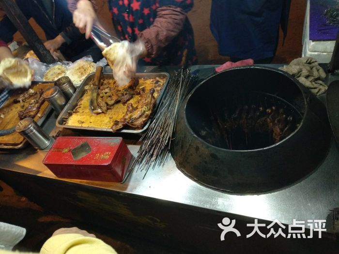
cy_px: 127
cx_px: 170
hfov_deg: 67.3
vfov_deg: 53.1
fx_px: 255
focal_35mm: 26
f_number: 2.2
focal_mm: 3.81
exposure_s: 1/17
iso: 800
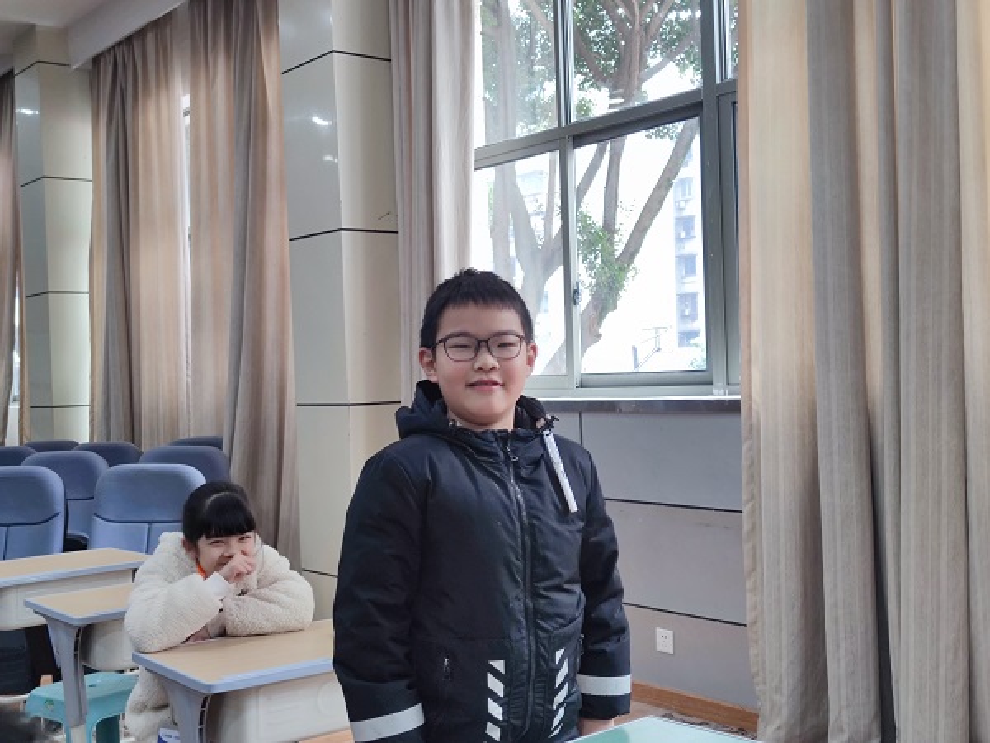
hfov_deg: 46.8
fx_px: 1144
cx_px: 495
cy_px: 372
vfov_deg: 36.0
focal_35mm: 40
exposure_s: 1/76
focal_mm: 6.72
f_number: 1.69
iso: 114
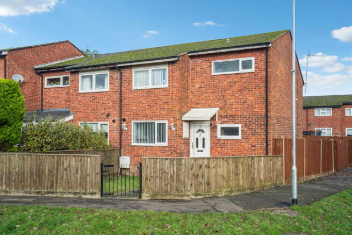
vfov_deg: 37.9
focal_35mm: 35
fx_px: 342
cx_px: 176
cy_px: 118
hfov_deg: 54.4
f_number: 7.1
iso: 640
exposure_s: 1/320
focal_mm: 35
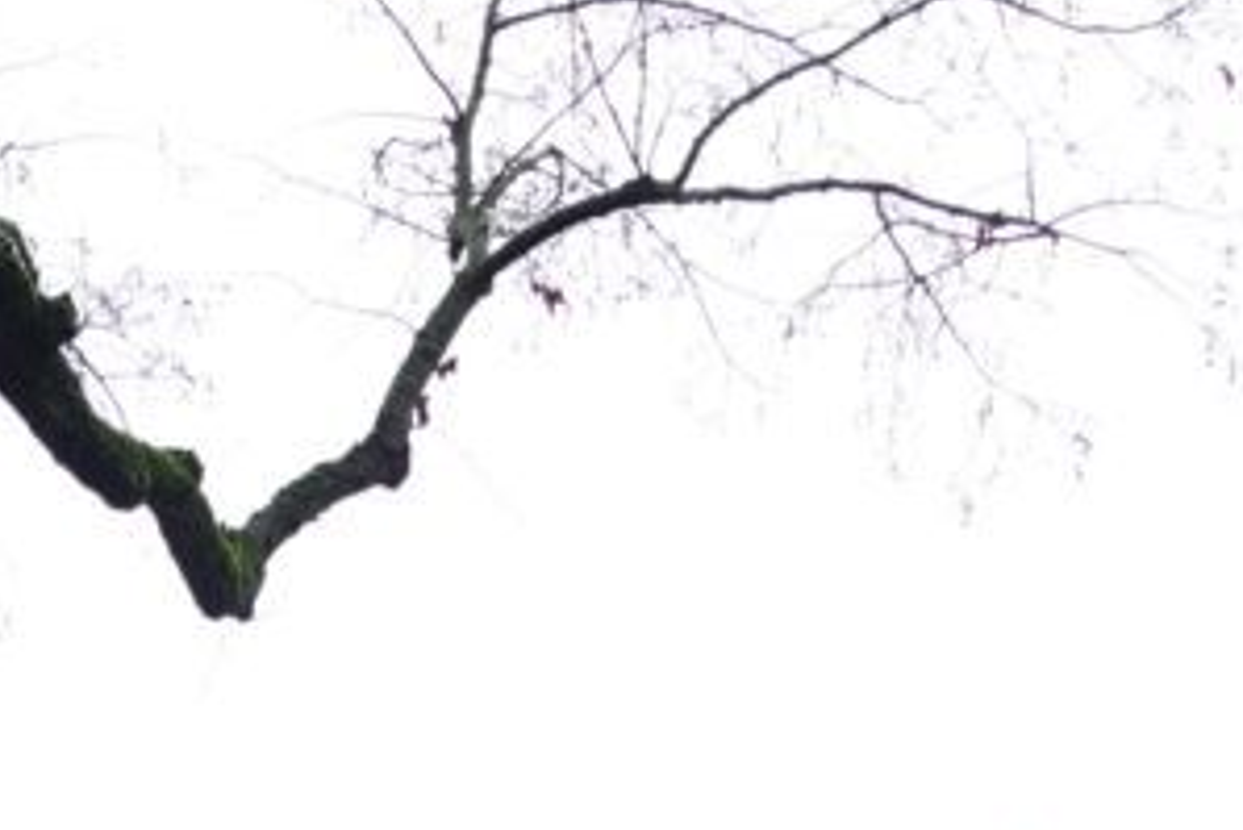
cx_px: 25
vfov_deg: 9.3
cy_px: 2056
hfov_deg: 15.5
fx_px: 4491
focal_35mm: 130
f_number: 3.2
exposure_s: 1/80
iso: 125
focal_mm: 8.8
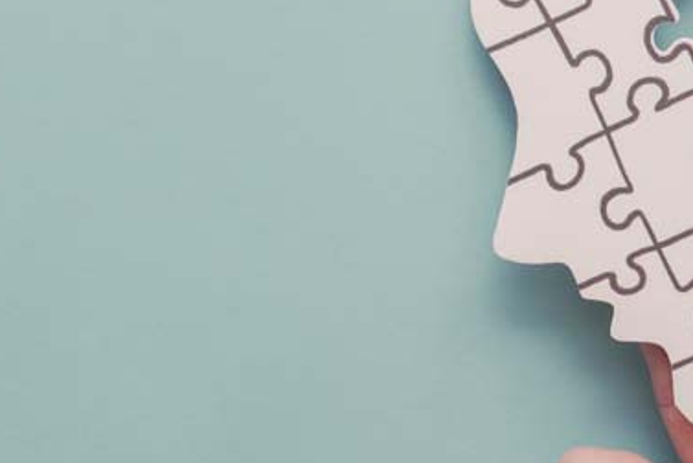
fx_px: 2196
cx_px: 358
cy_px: -65
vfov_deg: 11.8
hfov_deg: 17.9
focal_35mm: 114
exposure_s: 1/50
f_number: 6.3
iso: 200
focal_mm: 28
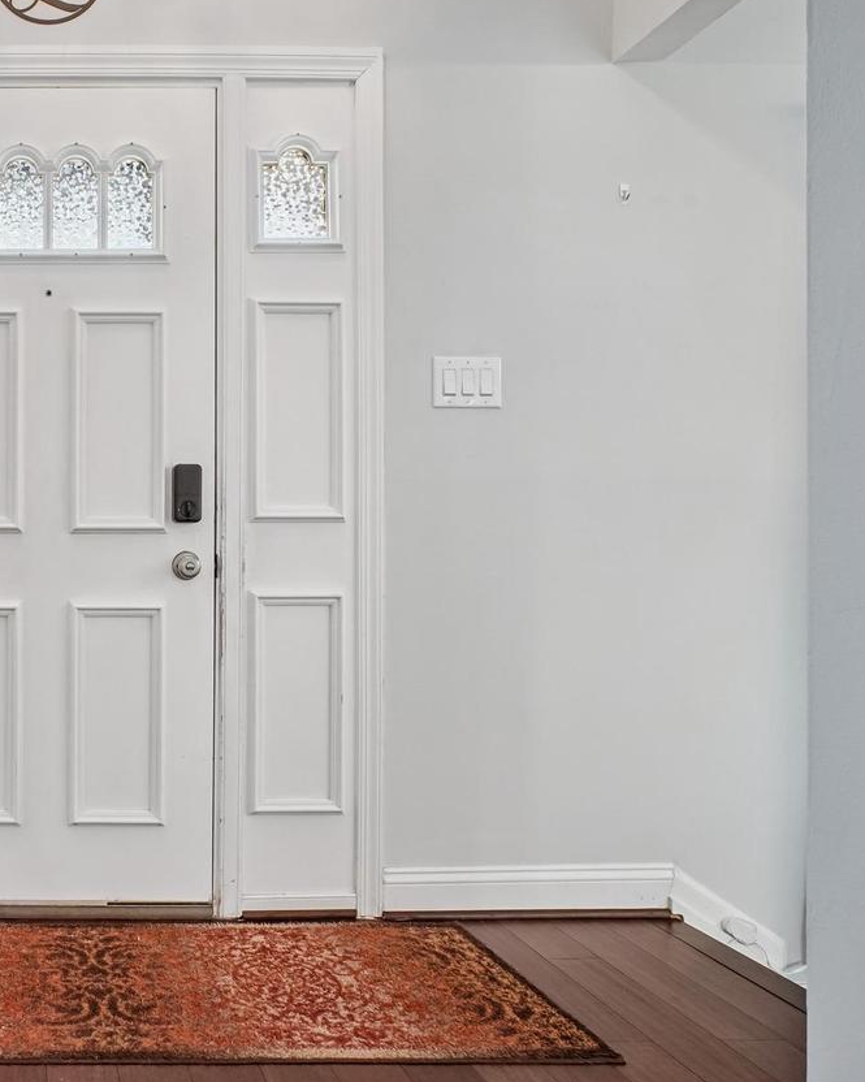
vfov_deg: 64.4
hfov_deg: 47.8
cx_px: 81
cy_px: 567
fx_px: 858
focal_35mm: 27
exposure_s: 1/10
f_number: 8
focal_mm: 11
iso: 500
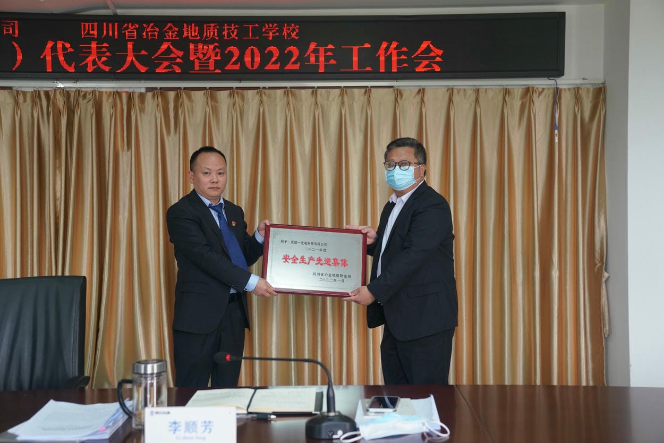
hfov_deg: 44.5
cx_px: 332
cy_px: 222
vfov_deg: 30.5
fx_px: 812
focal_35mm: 44
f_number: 4
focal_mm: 44
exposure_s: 1/160
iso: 1250
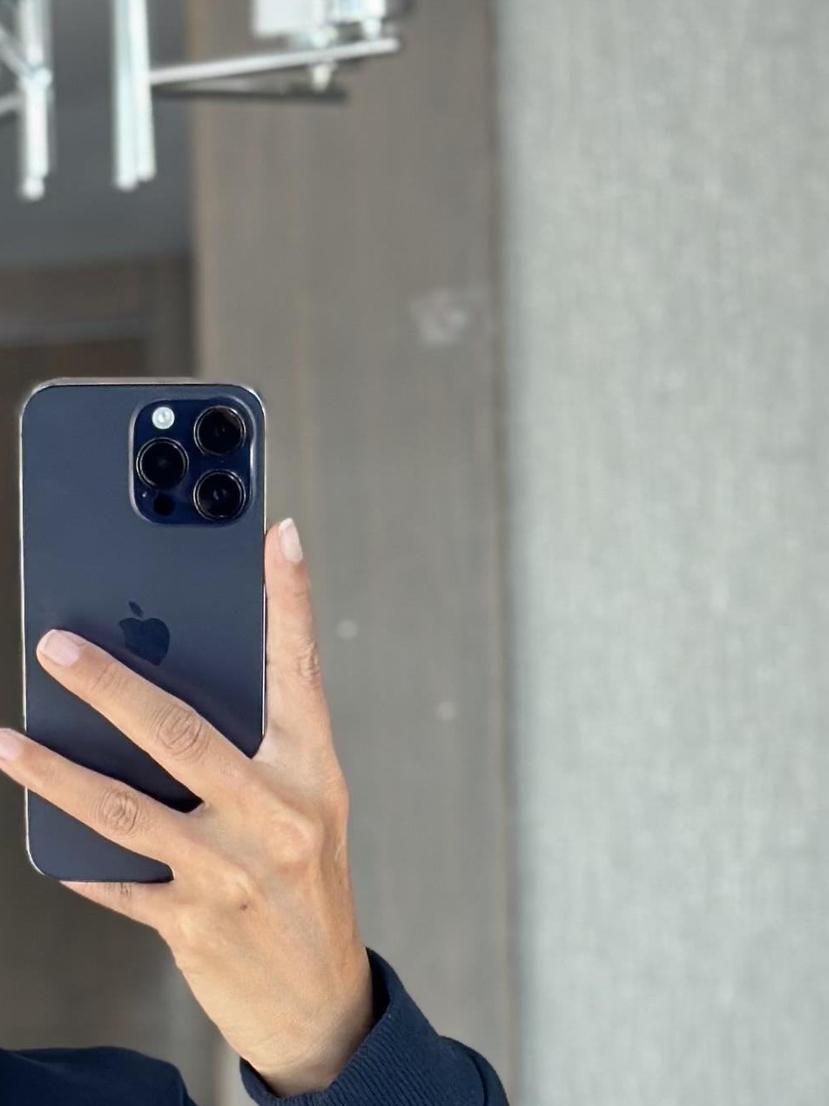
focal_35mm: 147
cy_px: 1672
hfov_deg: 9.9
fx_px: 4696
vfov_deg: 12.7
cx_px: -312
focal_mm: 6.86
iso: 80
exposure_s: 1/188
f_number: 1.78
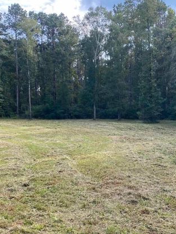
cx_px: 114
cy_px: 133
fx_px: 285
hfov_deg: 34.1
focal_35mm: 42
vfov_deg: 44.7
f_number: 1.8
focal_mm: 4.25
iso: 32
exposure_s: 1/322
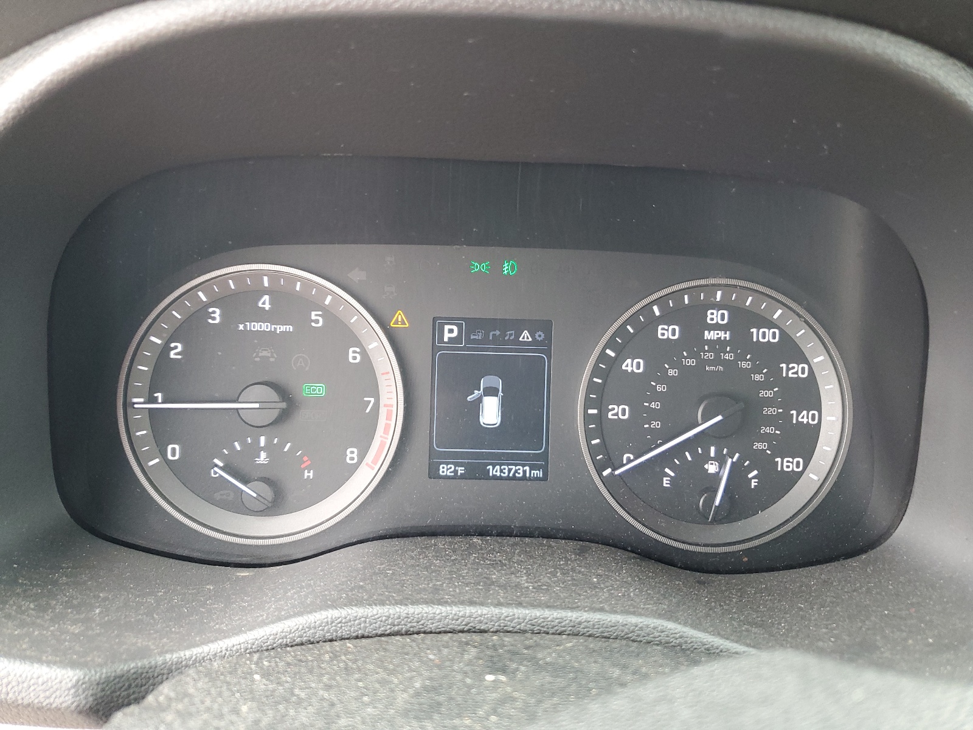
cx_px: 486
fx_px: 731
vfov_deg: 53.1
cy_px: 365
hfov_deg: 67.3
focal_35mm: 26
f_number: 1.5
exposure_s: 1/60.2
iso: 151
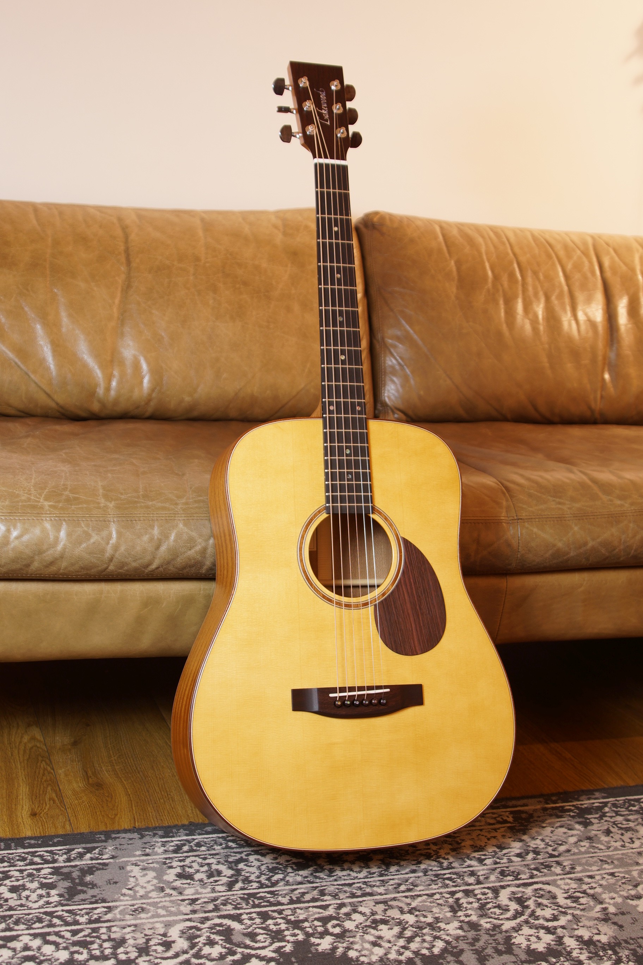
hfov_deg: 29.9
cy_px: 482
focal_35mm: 45
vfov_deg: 43.6
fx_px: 1206
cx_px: 322
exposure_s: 1/6
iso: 100
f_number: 5
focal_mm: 30
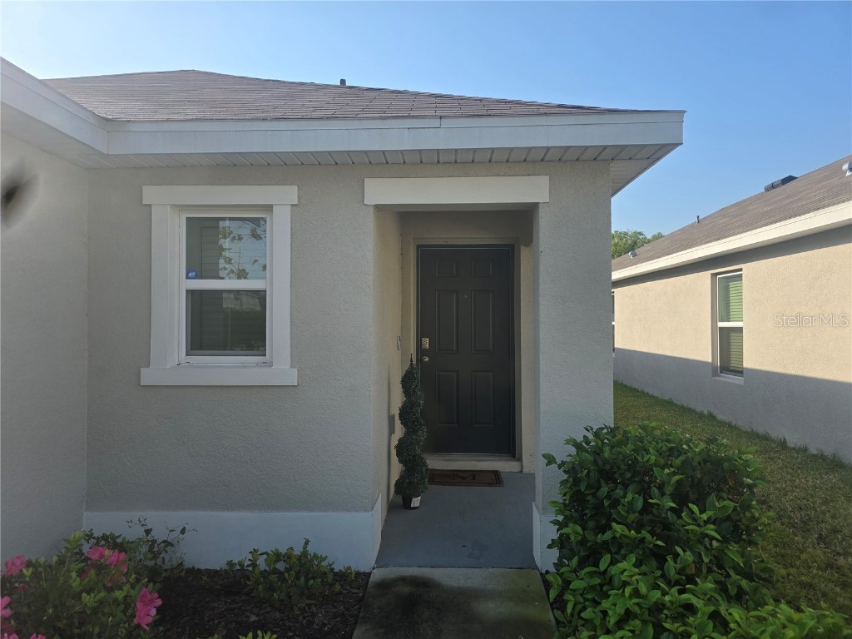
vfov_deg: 58.9
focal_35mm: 23
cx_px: 426
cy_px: 320
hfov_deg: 73.9
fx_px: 566
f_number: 1.7
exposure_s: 1/556
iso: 12
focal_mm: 6.3
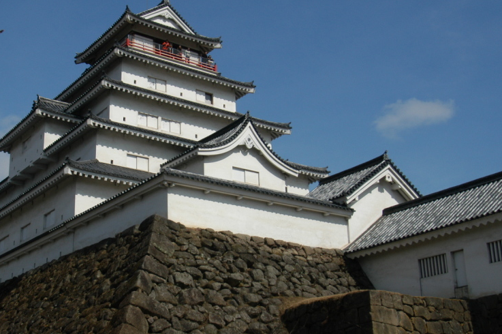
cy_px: 178
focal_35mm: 50
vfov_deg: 26.9
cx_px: 189
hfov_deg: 39.4
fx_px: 697
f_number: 9
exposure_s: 1/320
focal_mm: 24
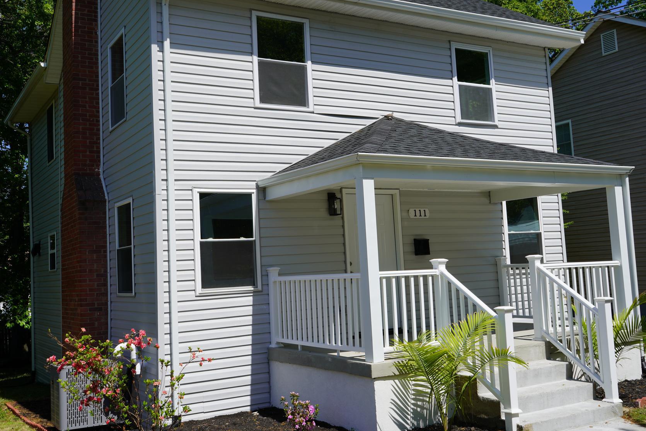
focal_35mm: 38
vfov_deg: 35.0
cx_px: 303
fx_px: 682
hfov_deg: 50.7
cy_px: 200
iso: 100
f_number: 10
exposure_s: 1/250
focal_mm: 31
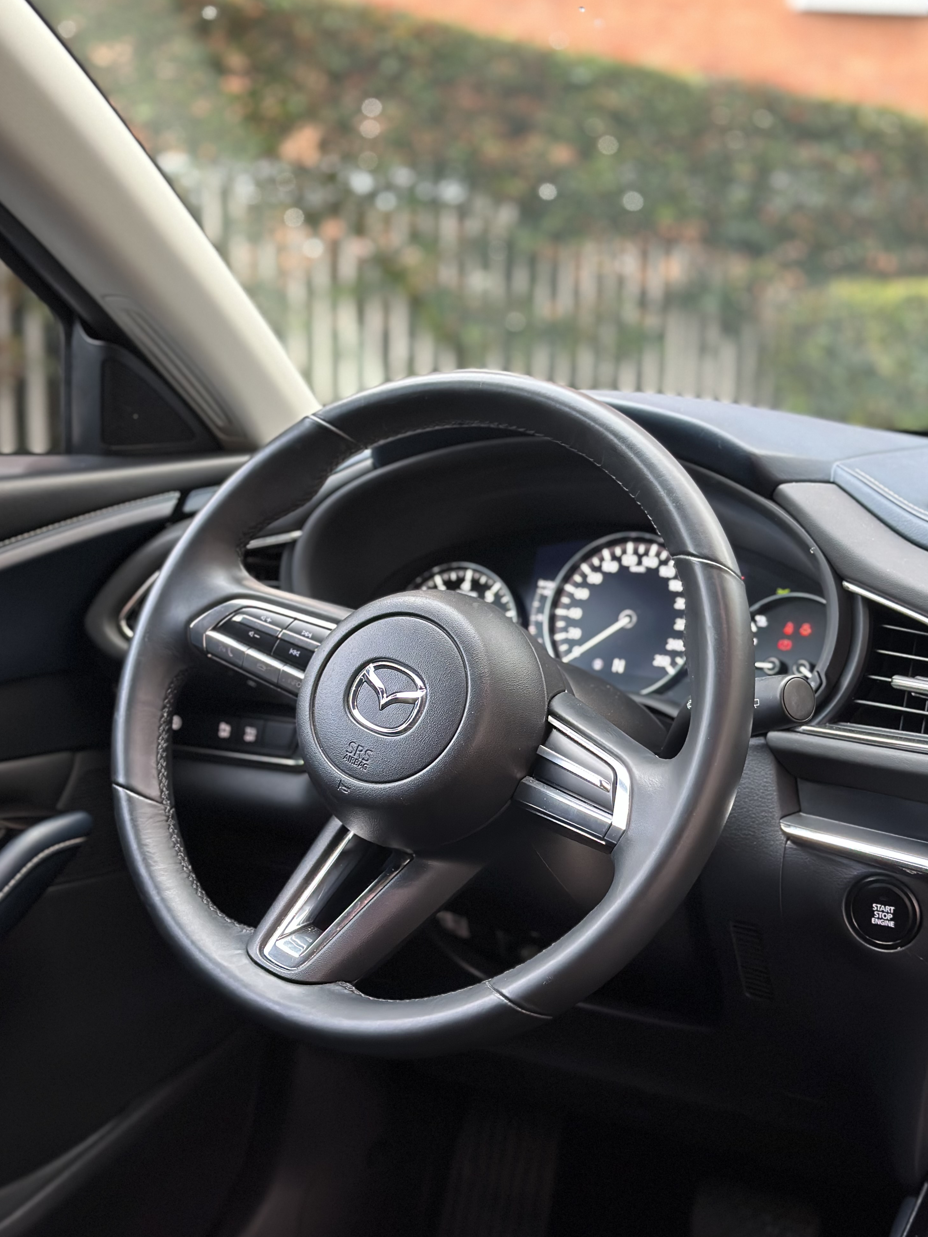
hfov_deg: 29.1
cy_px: 631
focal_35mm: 50
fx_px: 1787
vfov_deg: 38.2
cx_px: 472
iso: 320
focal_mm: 6.86
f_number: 1.78
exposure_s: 1/33
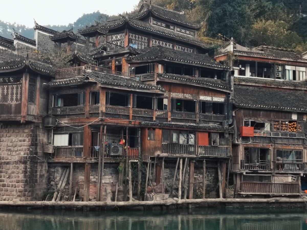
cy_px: 115
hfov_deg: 36.2
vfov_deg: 27.5
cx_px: 154
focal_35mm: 53
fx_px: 470
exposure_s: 1/100
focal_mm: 5.58
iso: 200
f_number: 1.8
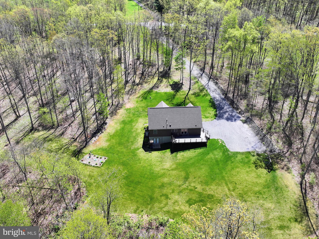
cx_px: 160
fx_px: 221
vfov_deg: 56.8
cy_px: 120
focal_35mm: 24
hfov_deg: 71.6
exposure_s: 1/60
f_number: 2.8
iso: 100
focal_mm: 12.29
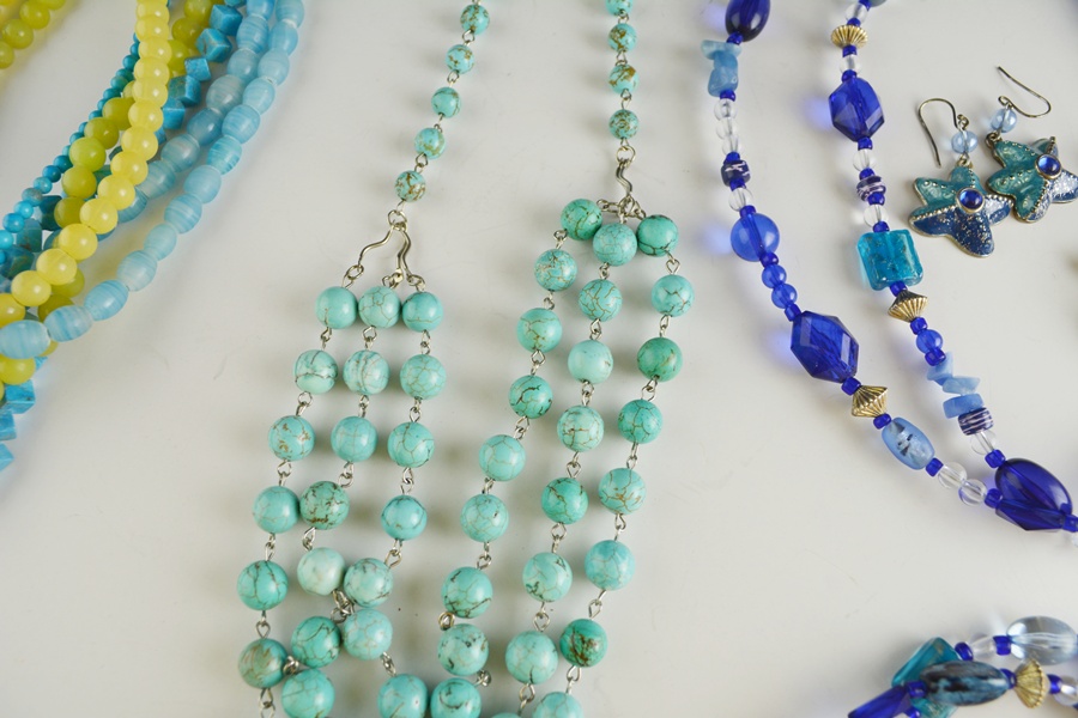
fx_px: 808
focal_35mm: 27
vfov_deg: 47.9
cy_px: 359
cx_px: 539
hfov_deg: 67.4
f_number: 7.1
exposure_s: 1/200
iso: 200
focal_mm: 18
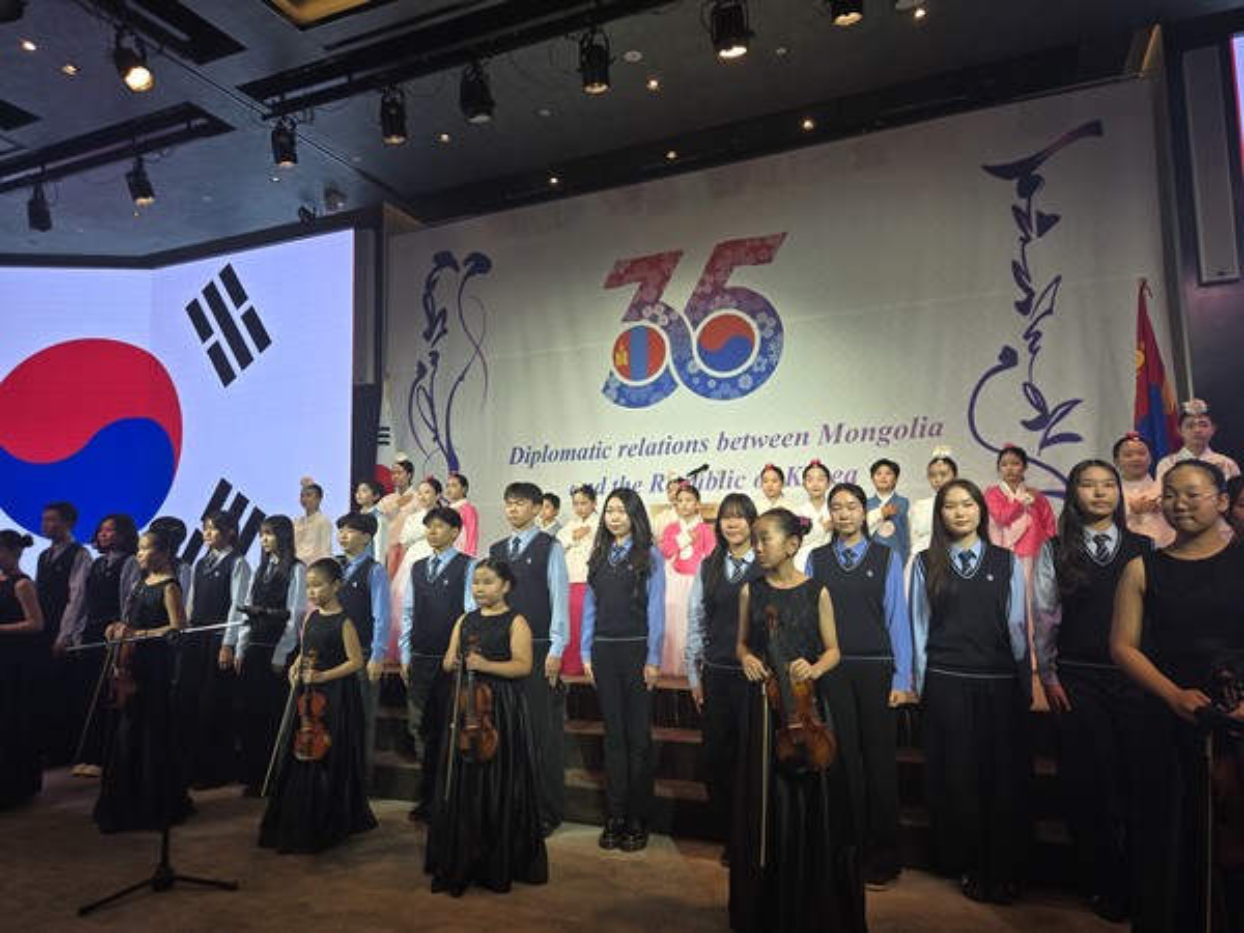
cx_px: 622
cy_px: 466
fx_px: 827
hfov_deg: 73.9
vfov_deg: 58.9
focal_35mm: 23
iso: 40
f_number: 1.8
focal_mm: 5.4
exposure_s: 1/124
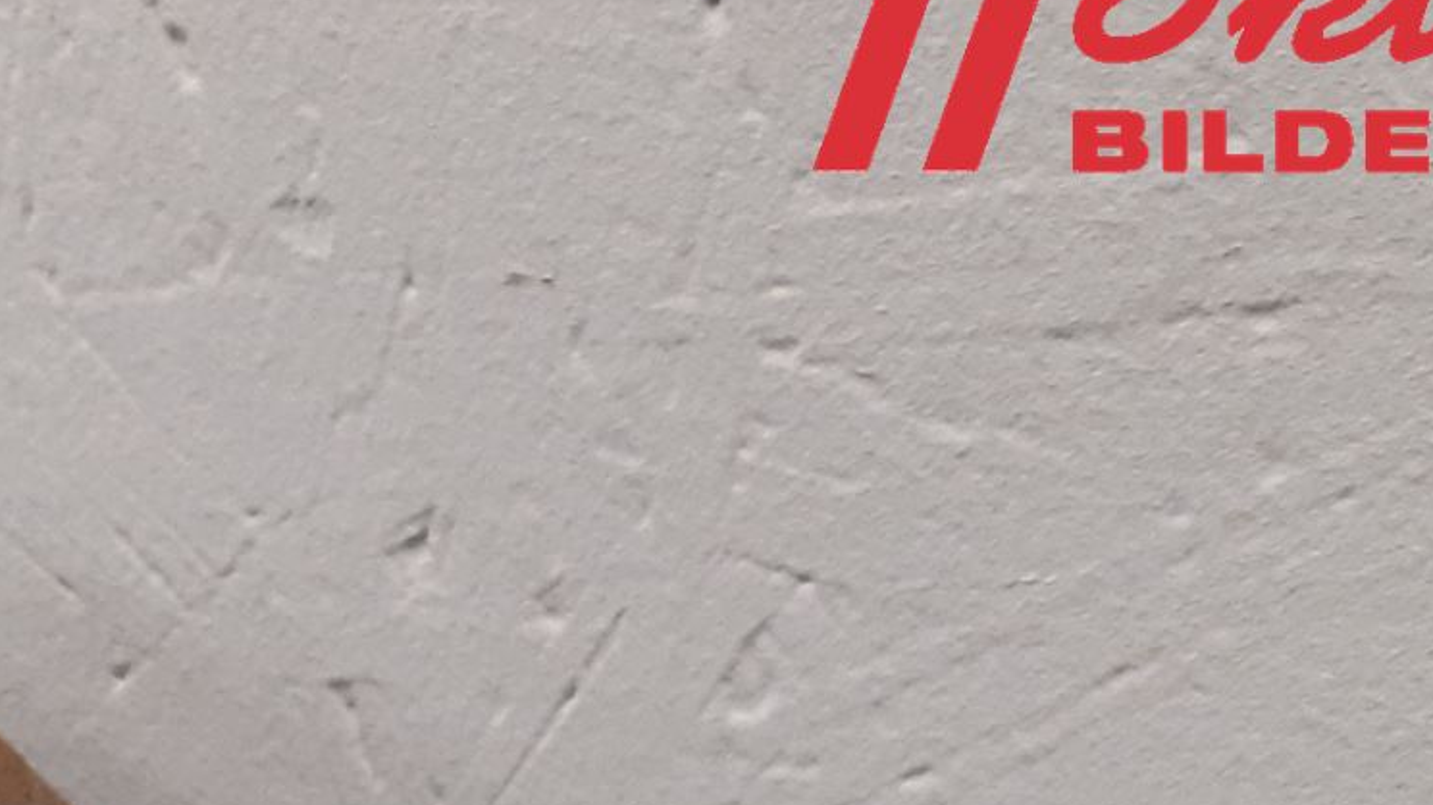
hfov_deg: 25.9
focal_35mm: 78
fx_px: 2963
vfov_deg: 14.1
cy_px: 1325
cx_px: 23
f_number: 1.7
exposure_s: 1/50
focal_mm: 3.93
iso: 200
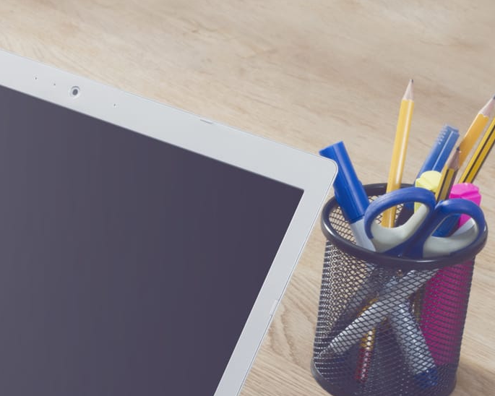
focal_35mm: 137
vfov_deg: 11.1
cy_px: 446
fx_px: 2007
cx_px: 15
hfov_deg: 13.9
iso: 100
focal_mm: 50
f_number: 14
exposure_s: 1/160
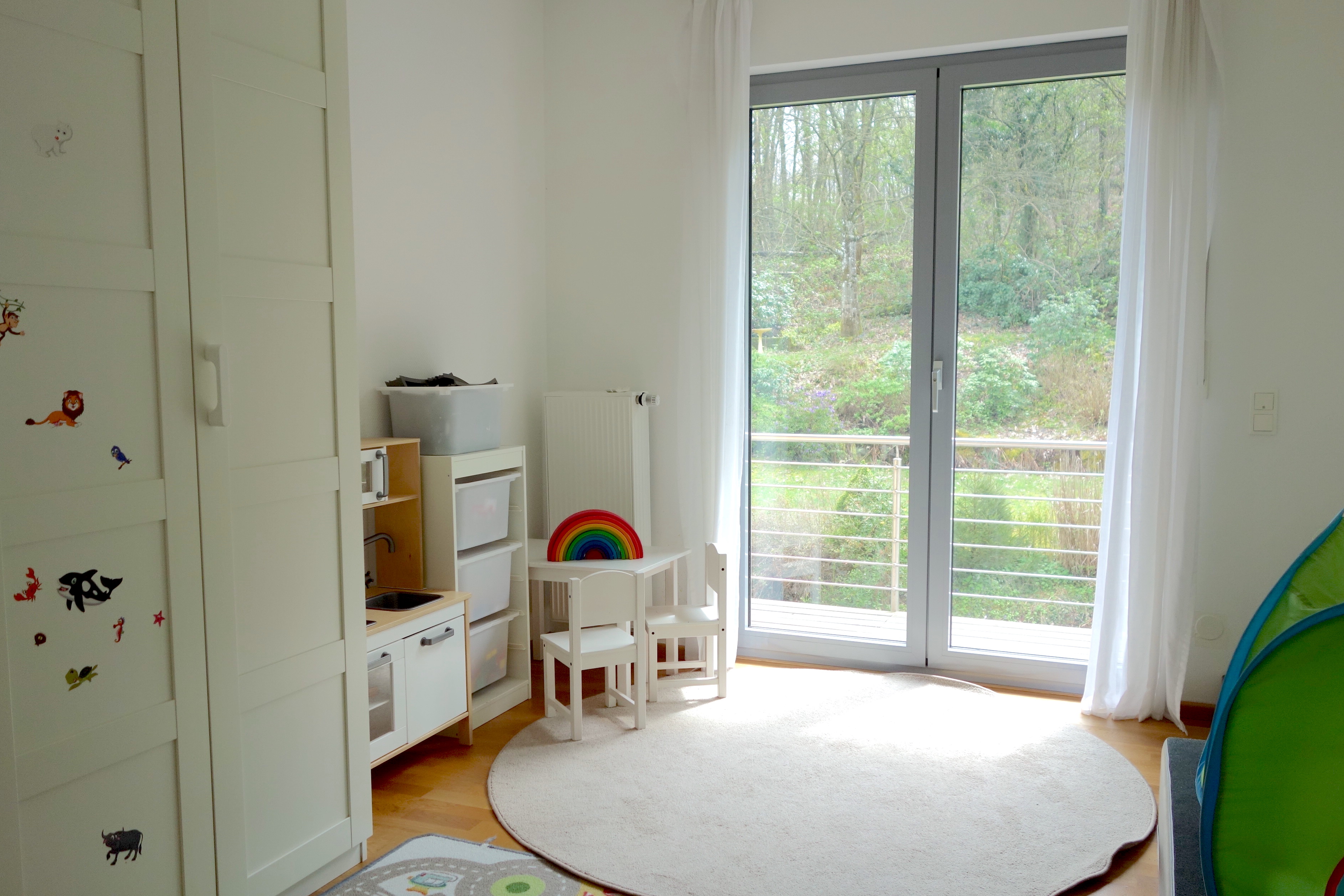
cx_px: 689
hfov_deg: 63.6
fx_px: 1083
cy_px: 455
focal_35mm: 29
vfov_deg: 45.0
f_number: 2.8
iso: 125
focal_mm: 10.4
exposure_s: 1/250
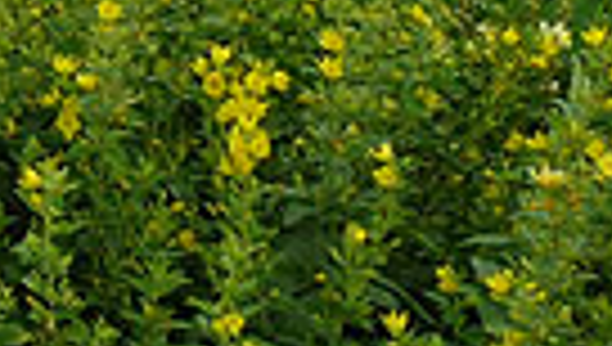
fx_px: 2243
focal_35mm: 138
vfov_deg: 8.2
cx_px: -765
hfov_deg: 12.7
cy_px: -472
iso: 100
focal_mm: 4.8
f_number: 4
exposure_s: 1/250
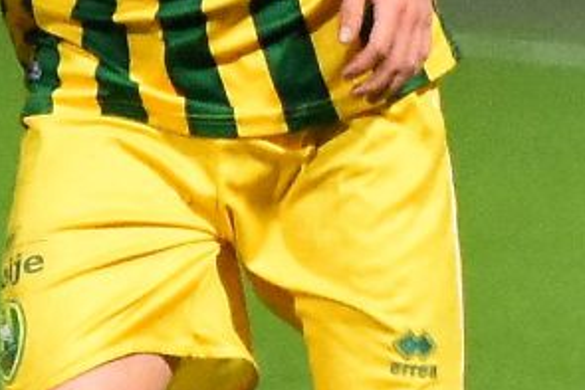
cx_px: -555
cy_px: 202
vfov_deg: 0.9
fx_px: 24585
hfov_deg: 1.4
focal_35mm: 1512
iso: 4000
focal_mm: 155
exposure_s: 1/500
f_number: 2.8
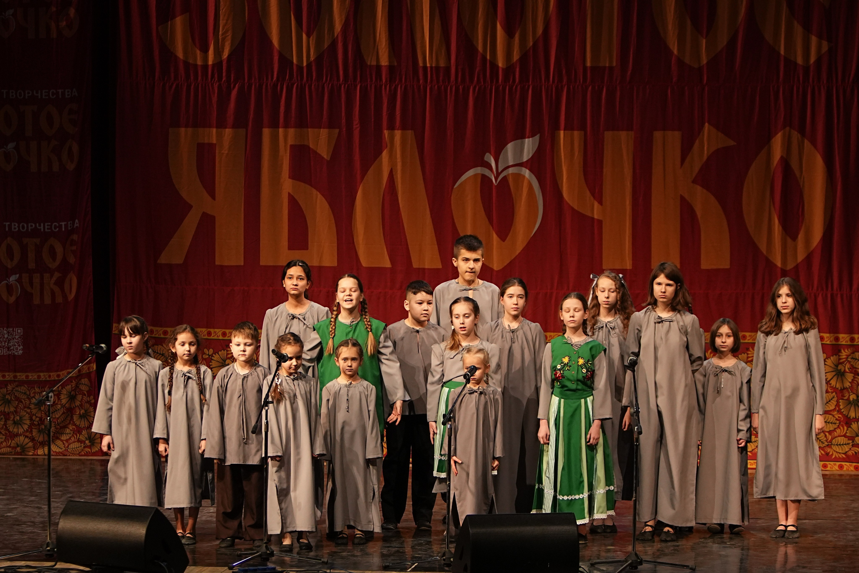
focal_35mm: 117
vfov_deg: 11.7
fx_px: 2792
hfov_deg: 17.5
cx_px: 430
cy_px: 286
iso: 1600
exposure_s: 1/400
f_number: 2.8
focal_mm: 78
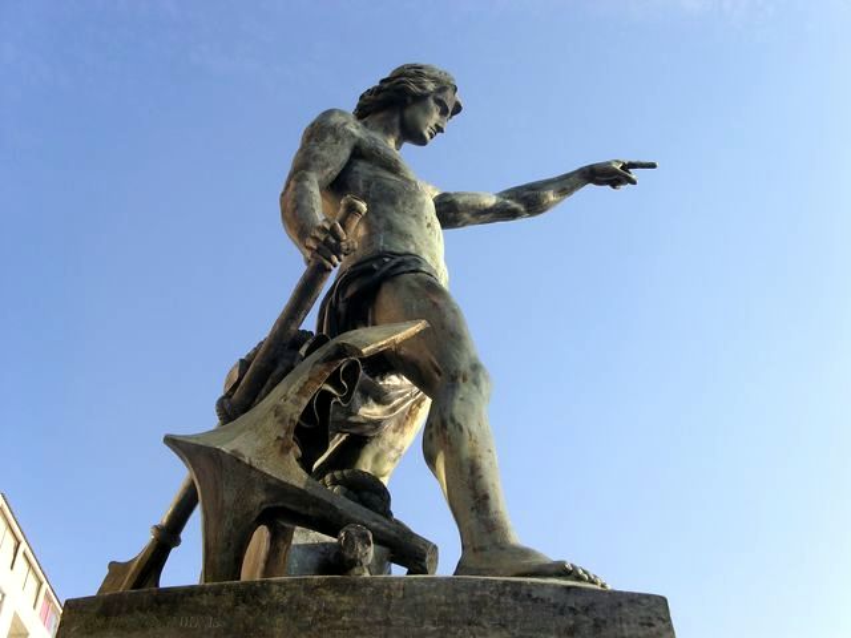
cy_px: 319
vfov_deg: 37.7
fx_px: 934
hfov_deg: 49.0
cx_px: 426
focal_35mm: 38
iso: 100
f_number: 5.6
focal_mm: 7.8
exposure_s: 1/180
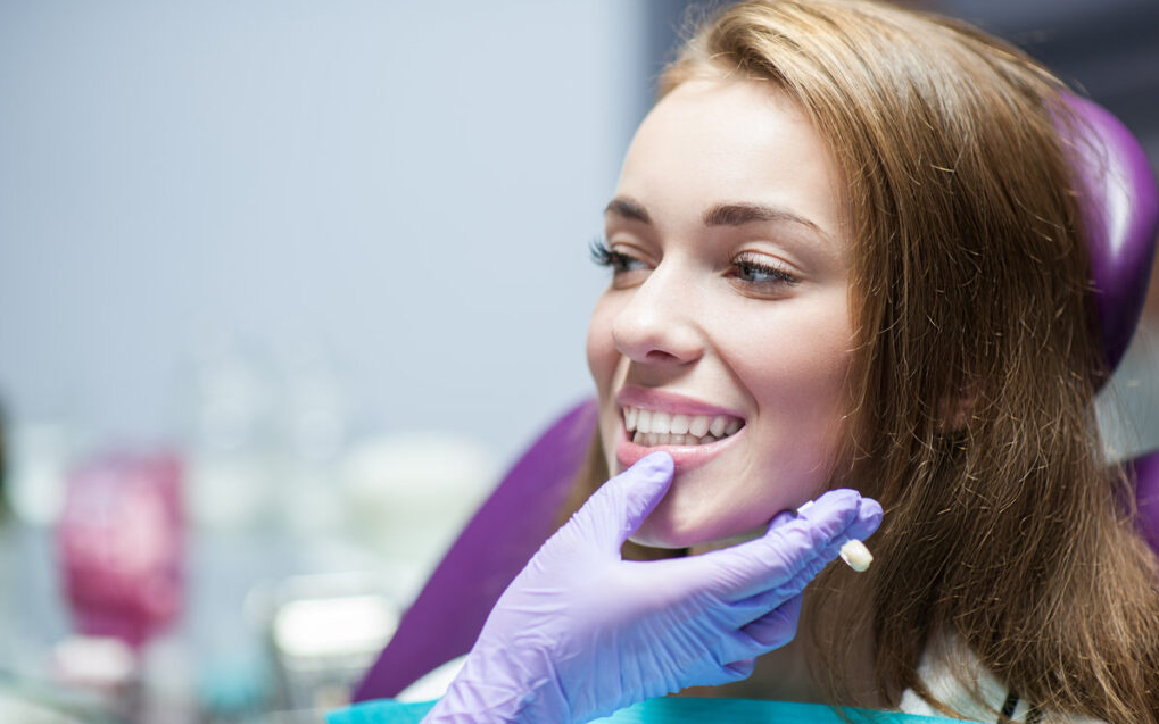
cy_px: 366
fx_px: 2748
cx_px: 581
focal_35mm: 87
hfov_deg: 23.8
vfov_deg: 15.0
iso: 200
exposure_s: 1/125
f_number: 1.6
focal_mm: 85
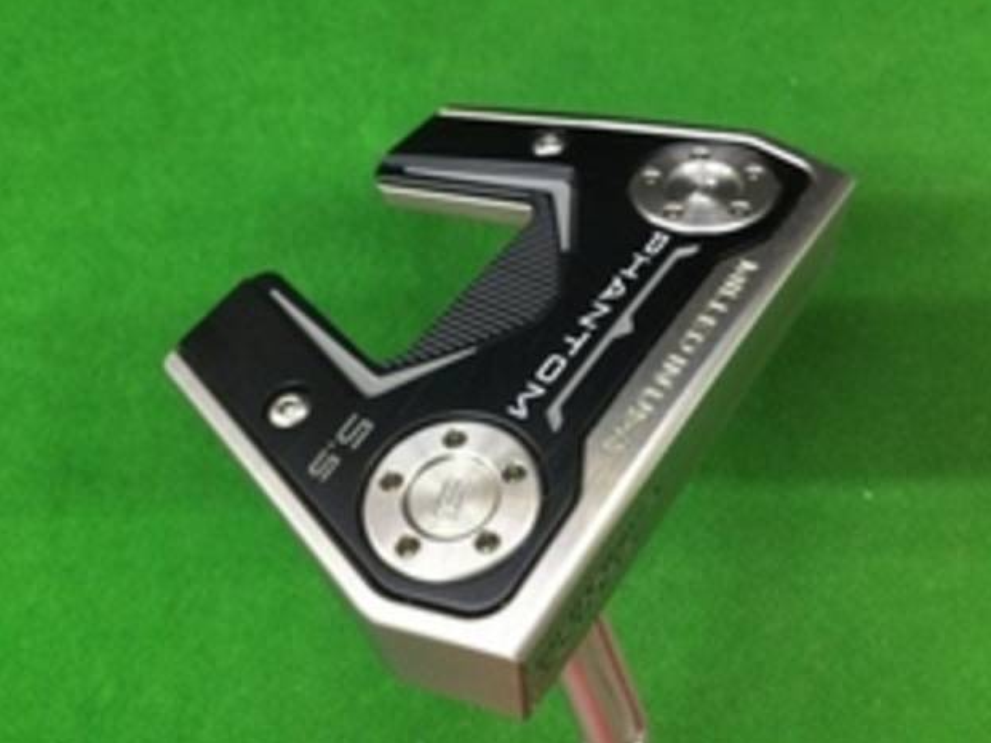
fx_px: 916
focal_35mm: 32
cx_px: 484
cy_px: 368
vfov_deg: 44.2
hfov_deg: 56.8
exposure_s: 1/30
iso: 125
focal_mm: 3.3
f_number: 2.4
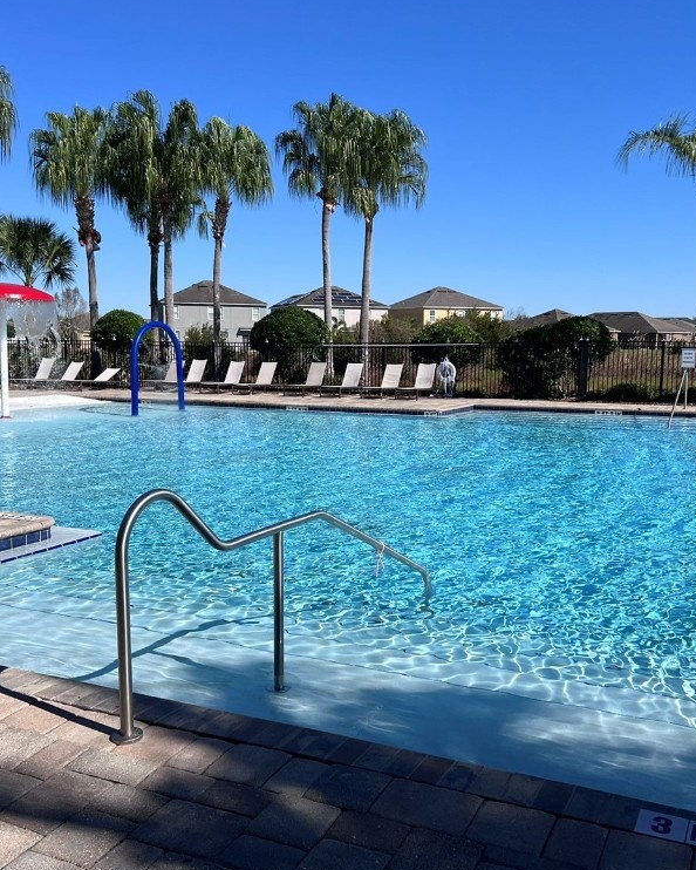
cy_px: 435
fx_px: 901
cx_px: 356
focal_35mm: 35
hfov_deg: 42.2
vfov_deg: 51.5
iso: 50
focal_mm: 5.7
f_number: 1.5
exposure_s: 1/5882
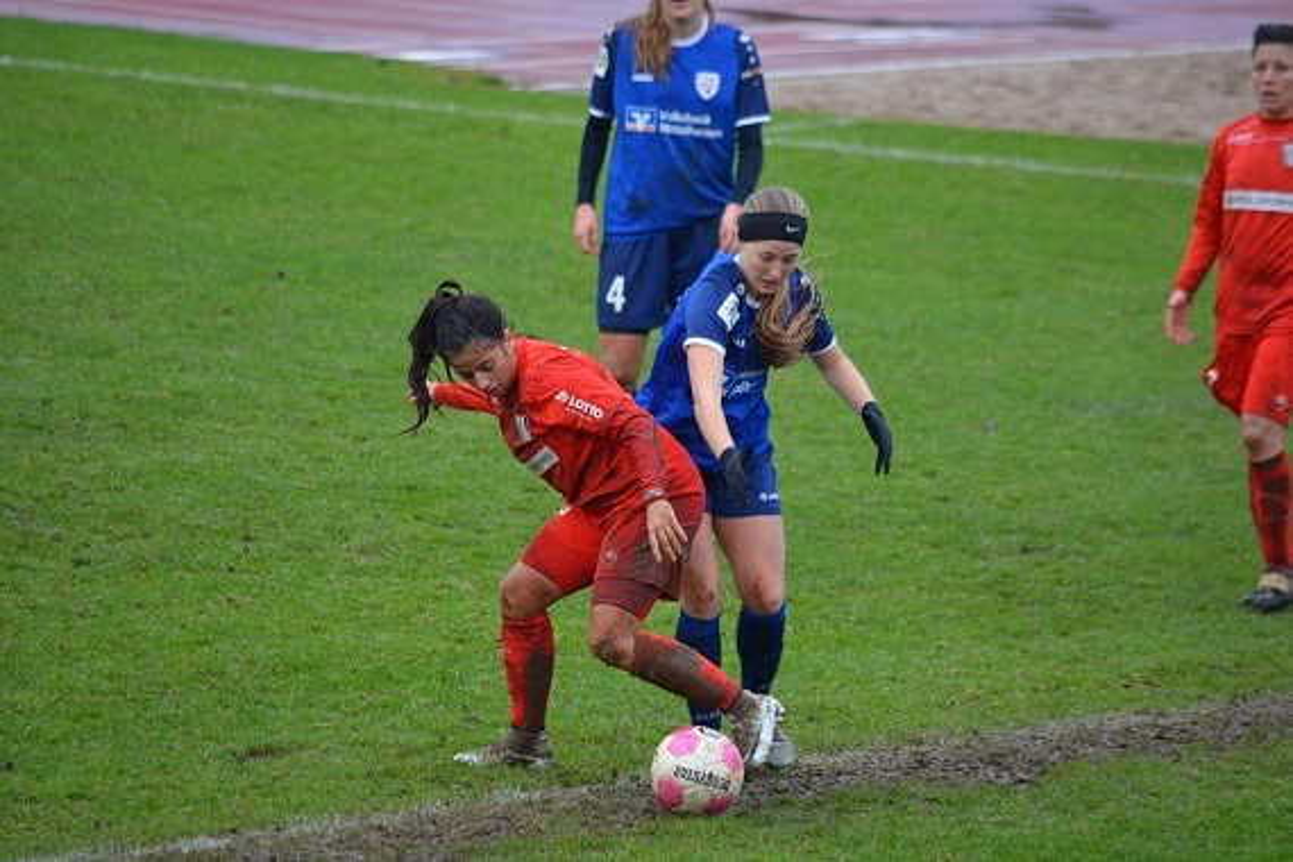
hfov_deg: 5.3
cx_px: 646
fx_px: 14006
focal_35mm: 390
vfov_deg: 3.5
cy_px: 431
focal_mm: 260
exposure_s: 1/320
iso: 1600
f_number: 5.6
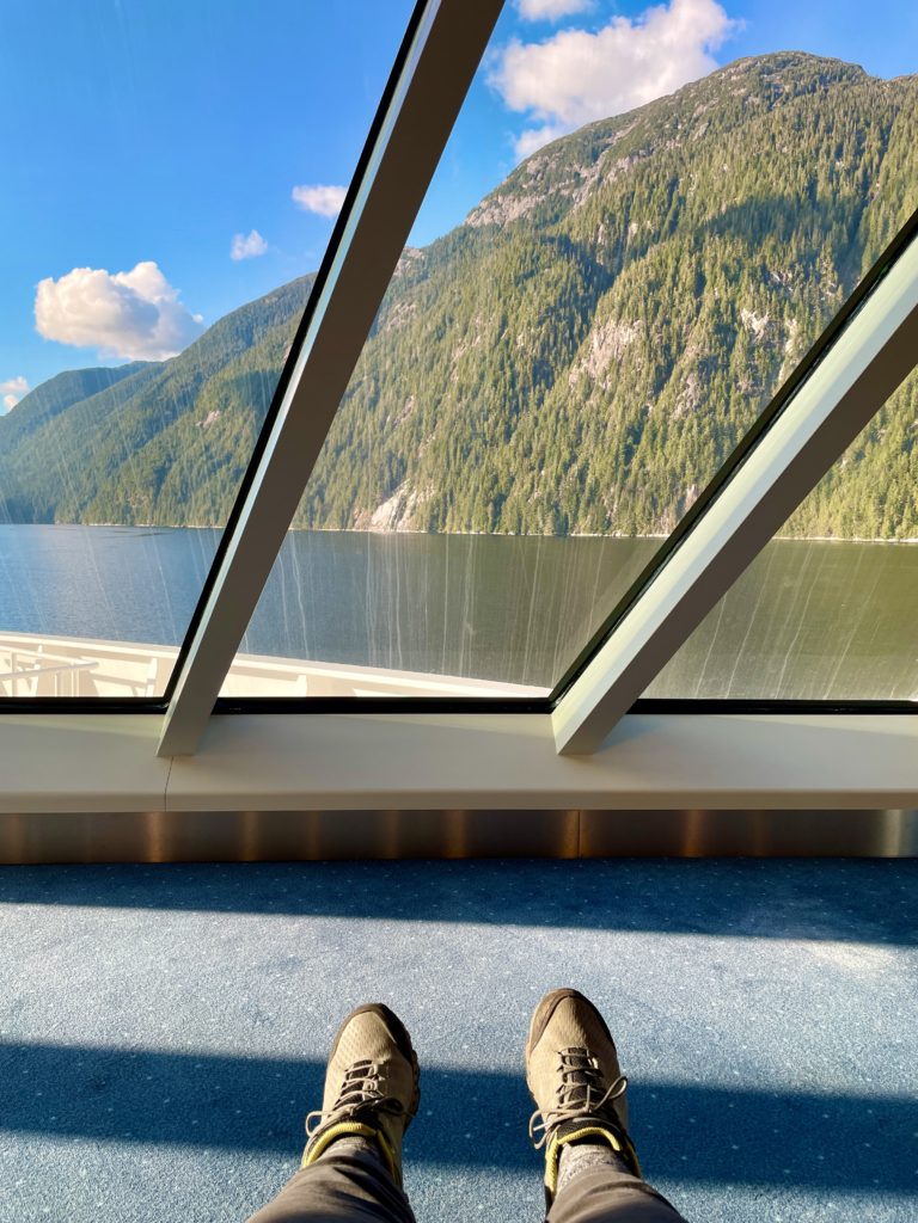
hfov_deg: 53.1
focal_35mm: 26
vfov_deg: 67.3
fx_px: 919
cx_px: 459
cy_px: 612
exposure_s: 1/177
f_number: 1.6
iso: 32
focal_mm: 4.2
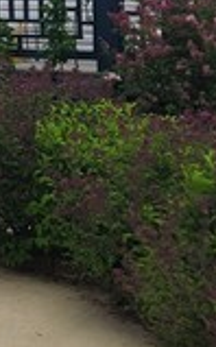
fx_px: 1483
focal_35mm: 157
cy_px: -135
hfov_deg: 7.1
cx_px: -506
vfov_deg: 12.8
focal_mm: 5.4
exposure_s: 1/2600
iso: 20
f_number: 1.8
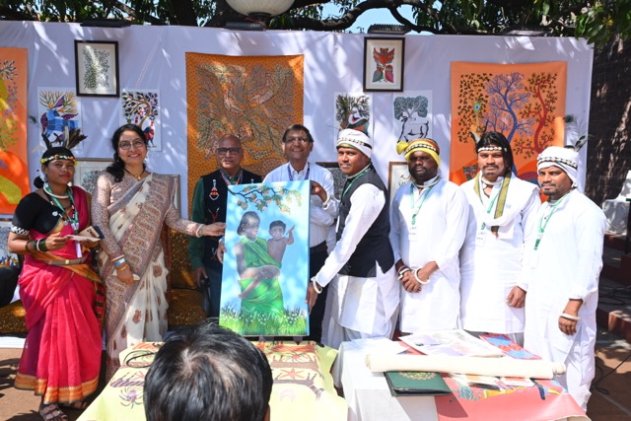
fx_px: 508
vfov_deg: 45.0
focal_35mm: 29
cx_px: 316
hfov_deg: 63.6
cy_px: 210
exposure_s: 1/250
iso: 400
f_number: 13
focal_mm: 29
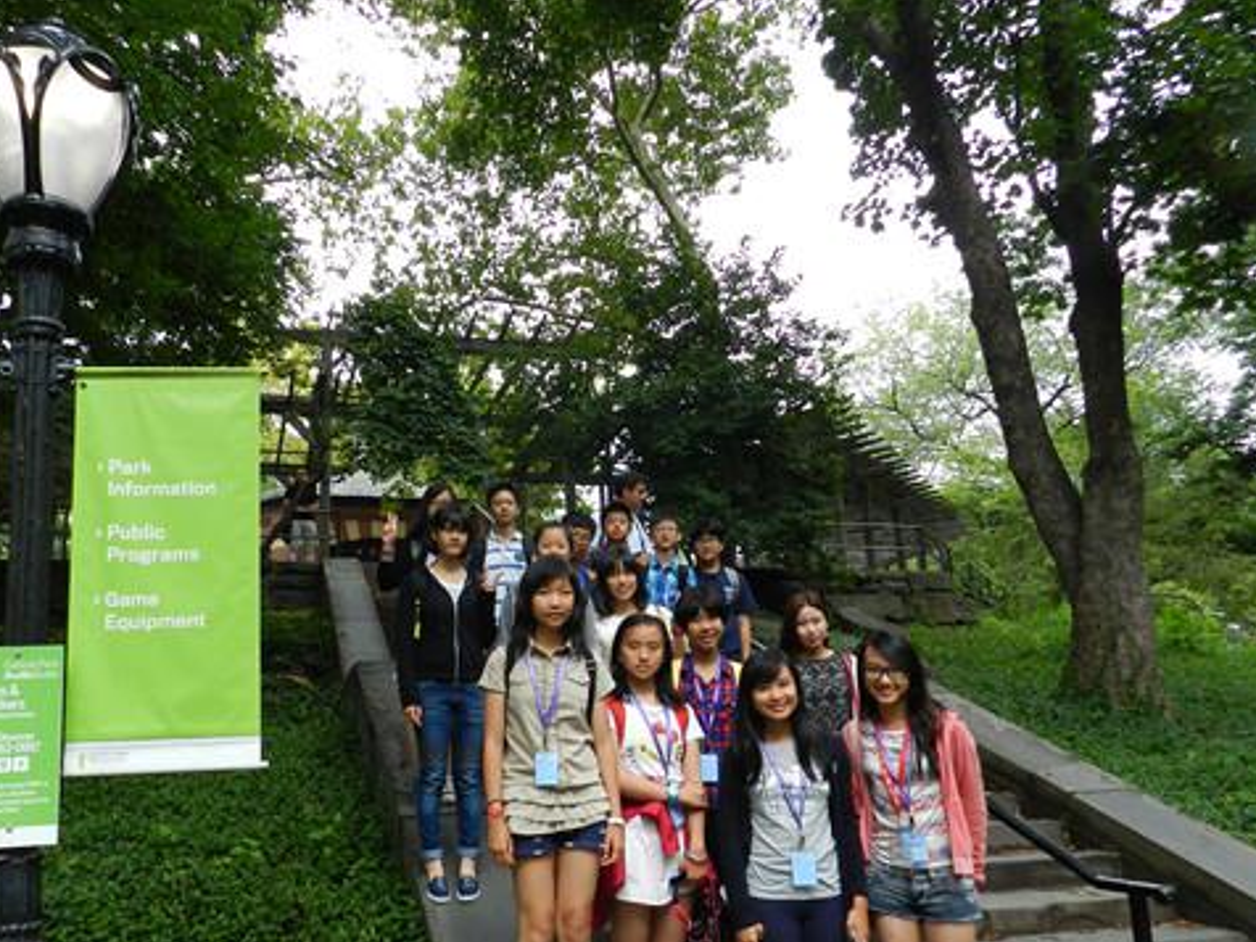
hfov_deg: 61.3
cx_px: 520
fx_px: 1052
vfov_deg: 48.1
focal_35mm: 29
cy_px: 544
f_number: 3.4
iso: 160
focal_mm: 4
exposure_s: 1/320
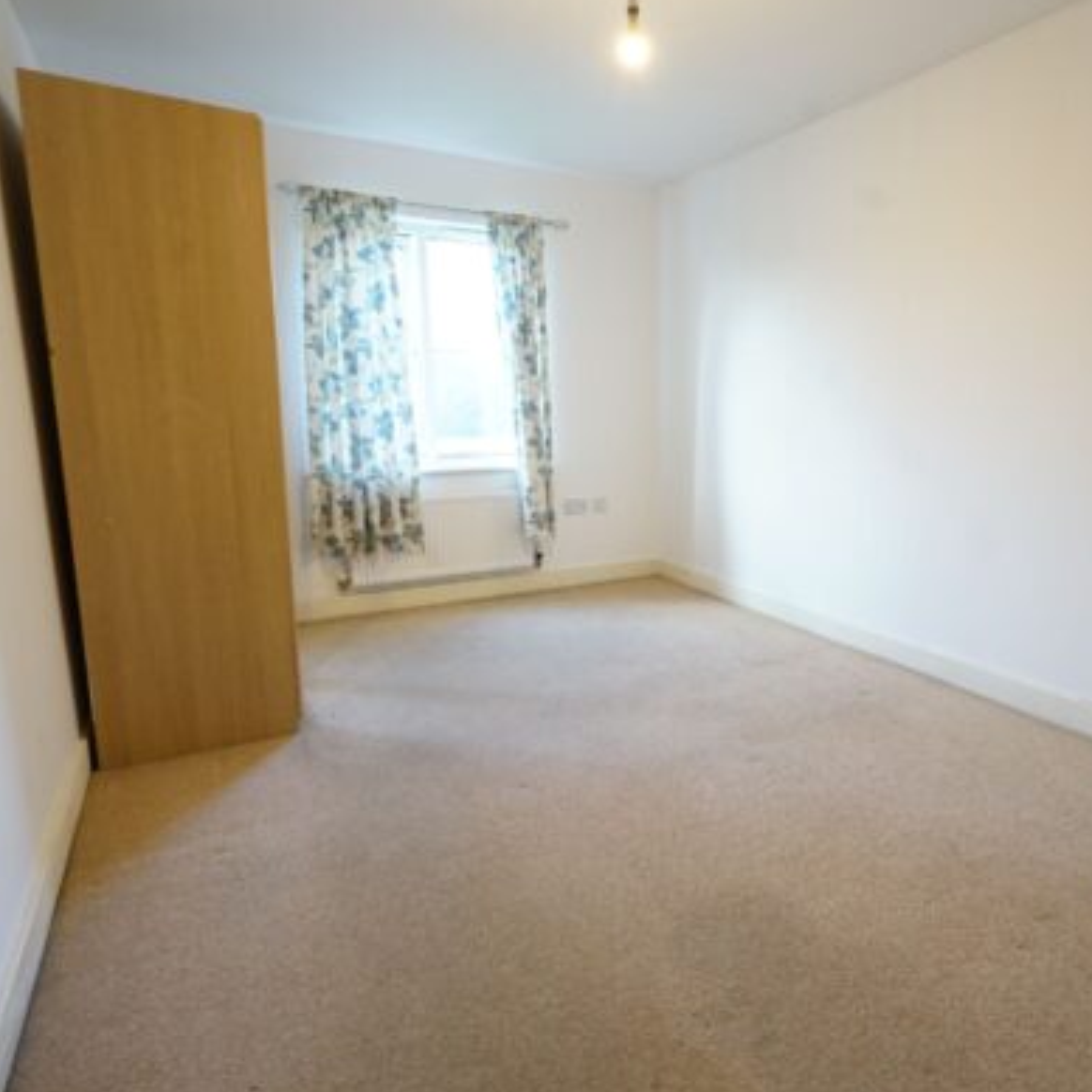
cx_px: 661
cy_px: 540
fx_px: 749
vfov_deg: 72.1
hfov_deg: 71.3
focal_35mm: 21
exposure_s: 1/25
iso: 500
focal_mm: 16
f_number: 5.6
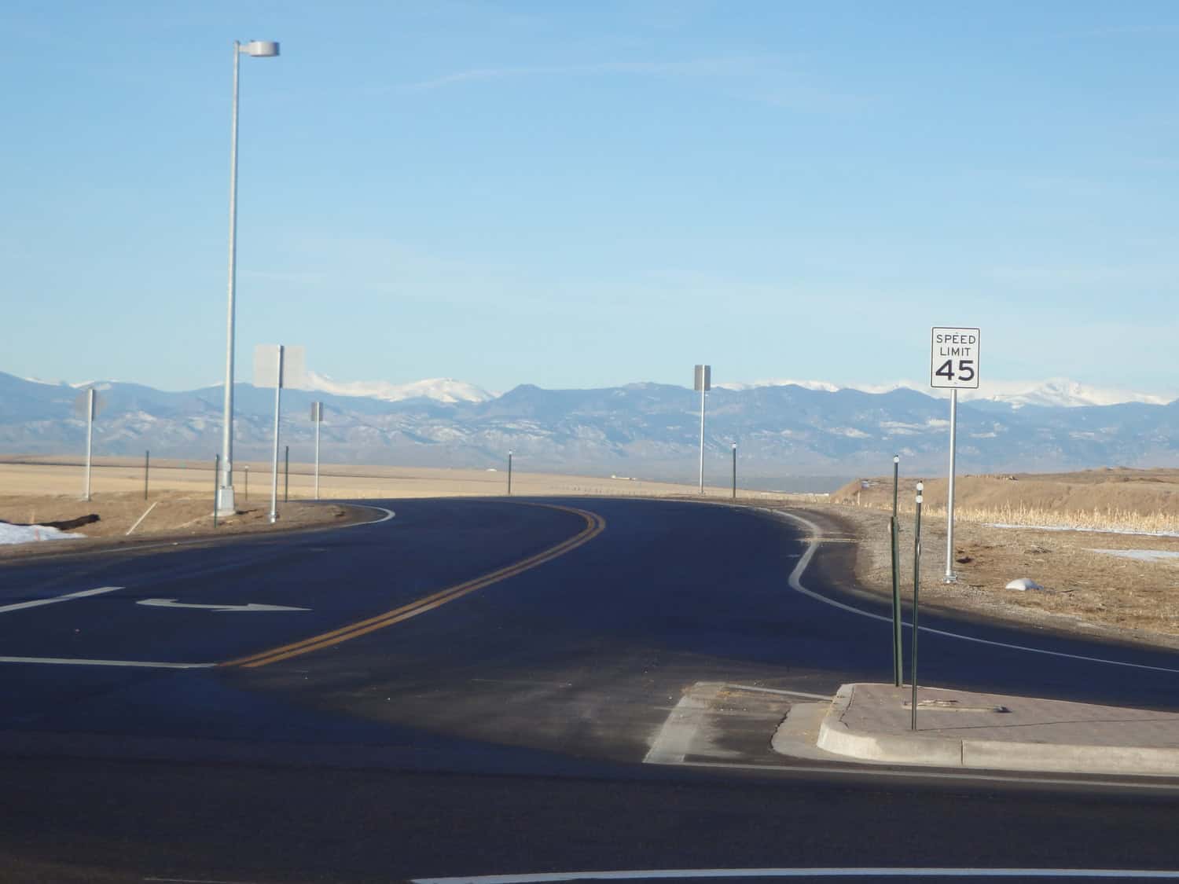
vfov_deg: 10.6
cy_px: 442
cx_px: 590
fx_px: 4768
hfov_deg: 14.1
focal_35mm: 140
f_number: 5.9
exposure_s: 1/400
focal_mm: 25
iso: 125
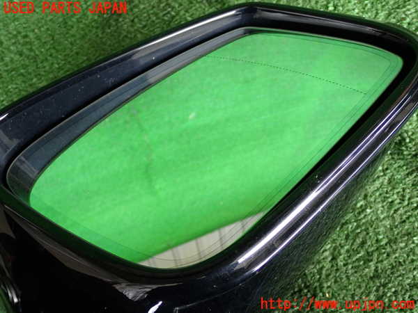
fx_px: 495
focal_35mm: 41
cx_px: 209
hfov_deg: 45.8
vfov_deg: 35.1
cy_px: 156
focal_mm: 7.31
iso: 200
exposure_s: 1/40
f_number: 2.8
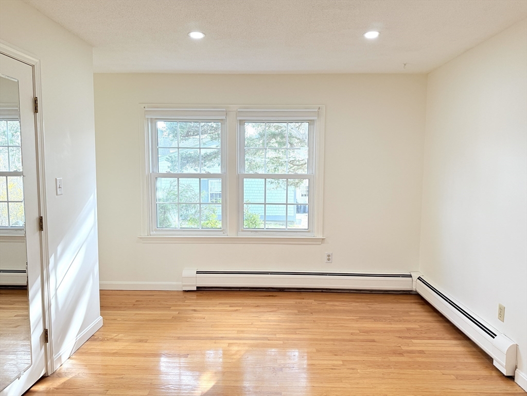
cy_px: 198
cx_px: 264
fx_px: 365
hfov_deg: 71.6
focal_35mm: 24
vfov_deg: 56.8
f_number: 1.78
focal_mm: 6.76
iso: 160
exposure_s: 1/213
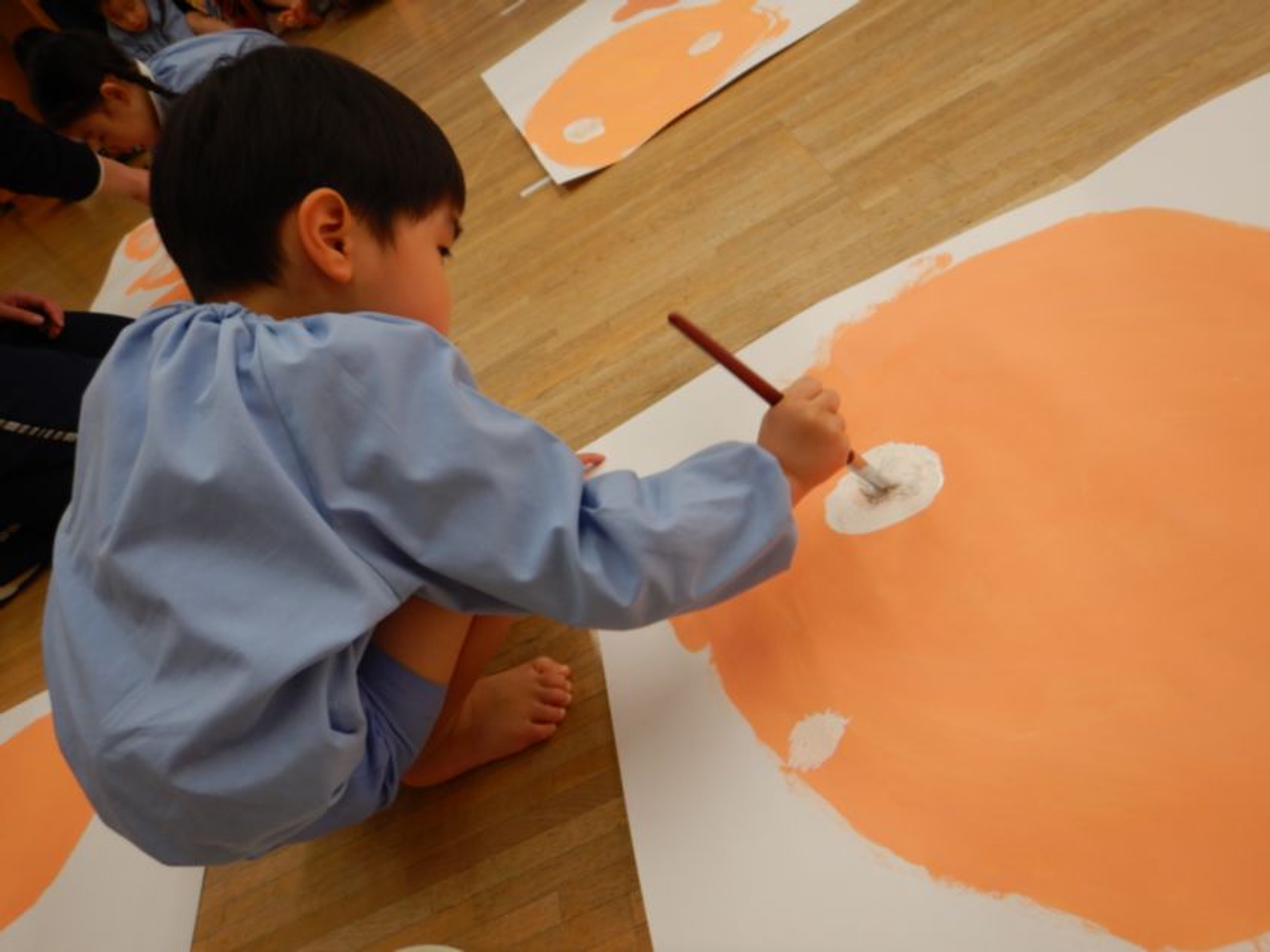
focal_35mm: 24
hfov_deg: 71.6
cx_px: 635
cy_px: 476
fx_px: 881
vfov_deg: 56.8
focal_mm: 4.3
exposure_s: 1/100
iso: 125
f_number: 2.8
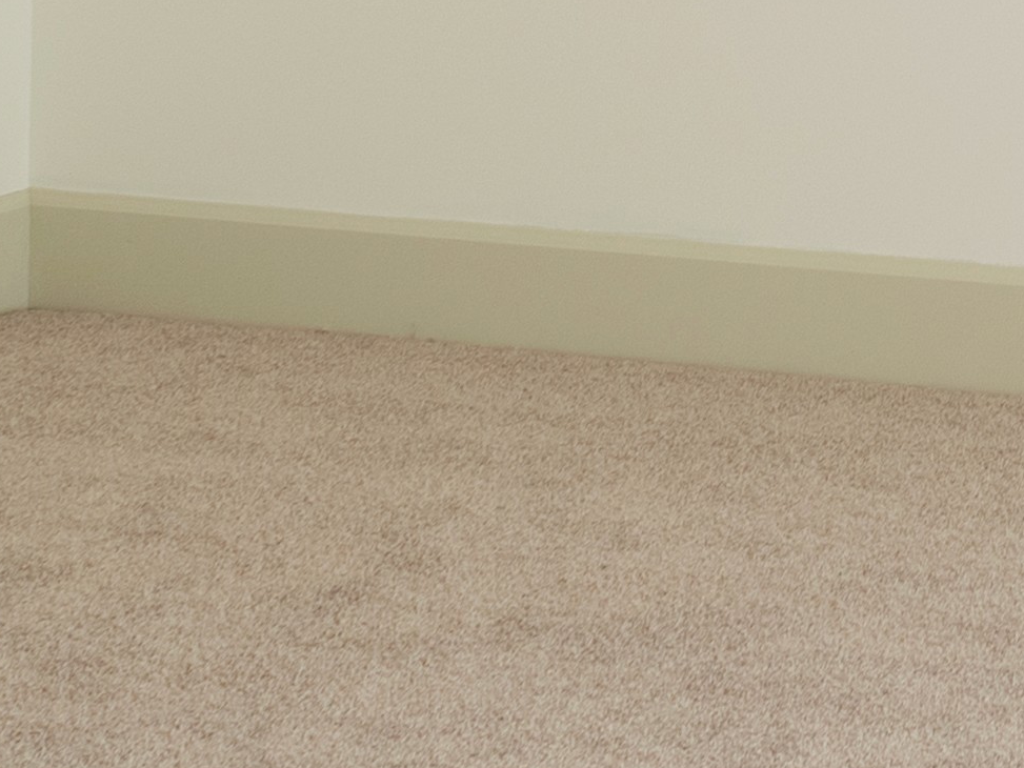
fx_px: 4734
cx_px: 1678
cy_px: -1040
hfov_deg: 11.7
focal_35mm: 160
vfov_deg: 8.5
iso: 100
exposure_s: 1/13
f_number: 9
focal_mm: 18
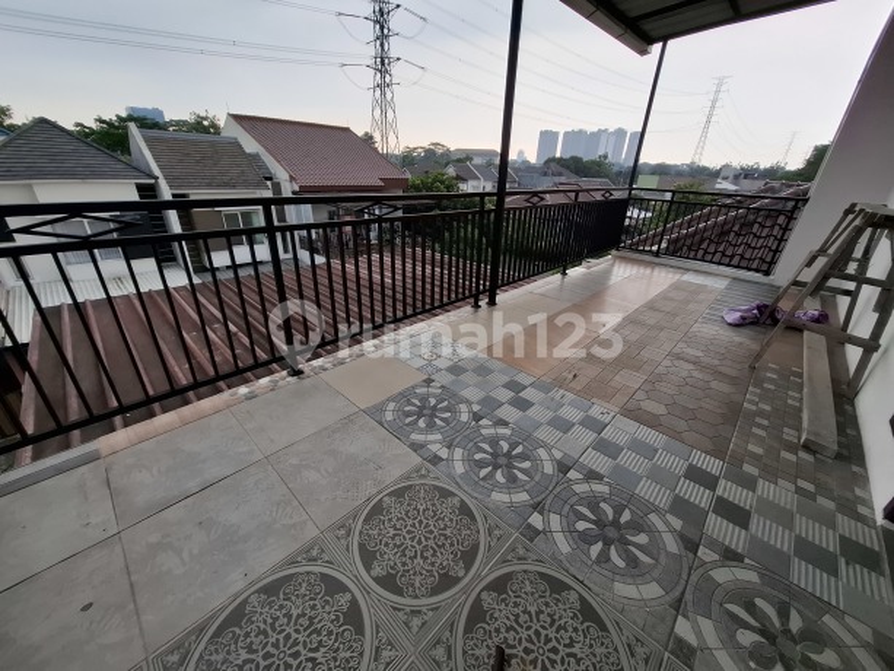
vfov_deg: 89.9
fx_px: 336
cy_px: 336
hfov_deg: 106.2
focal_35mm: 13
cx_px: 447
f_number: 2.2
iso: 64
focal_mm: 1.74
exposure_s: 1/50
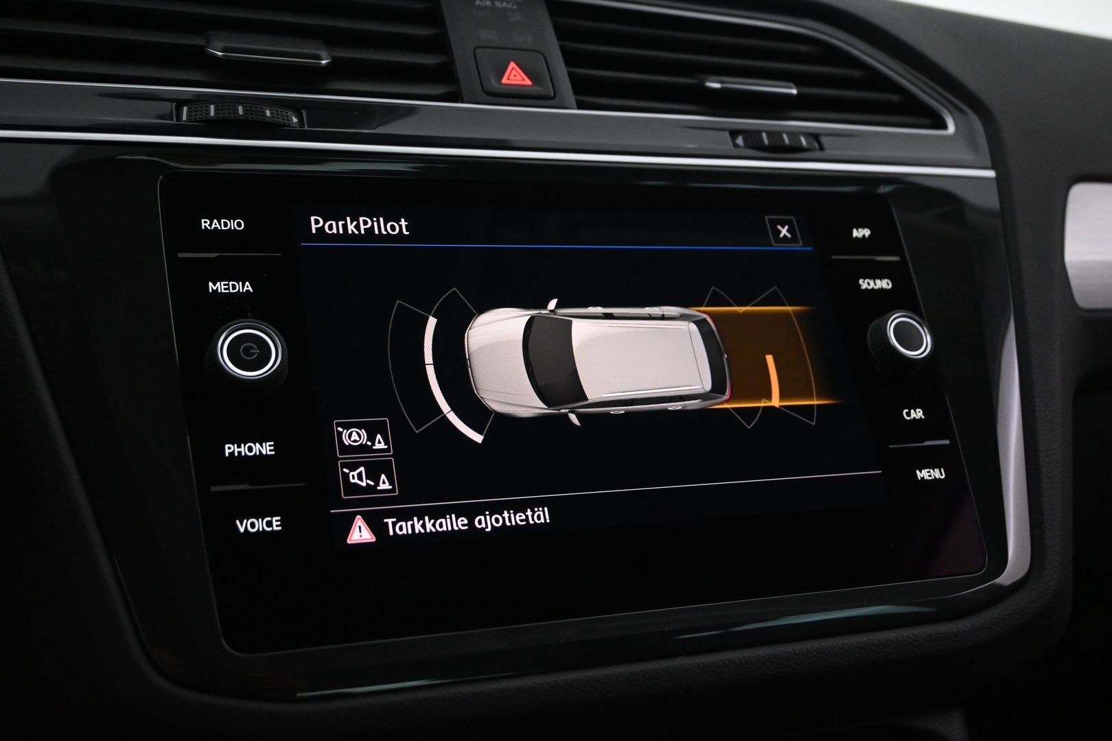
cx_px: 556
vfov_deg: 36.2
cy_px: 370
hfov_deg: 52.2
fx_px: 1135
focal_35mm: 37
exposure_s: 1/50
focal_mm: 24.5
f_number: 4.2
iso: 2500
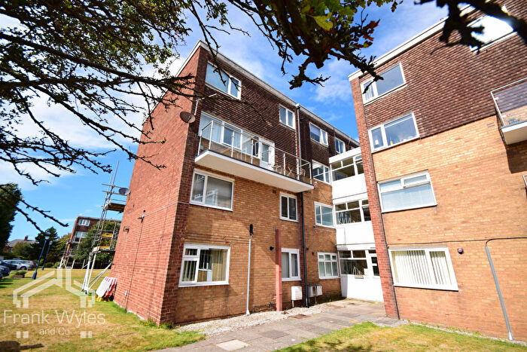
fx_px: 220
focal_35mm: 15
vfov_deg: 77.4
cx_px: 264
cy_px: 176
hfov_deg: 100.4
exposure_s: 1/200
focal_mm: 10
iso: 100
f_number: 10
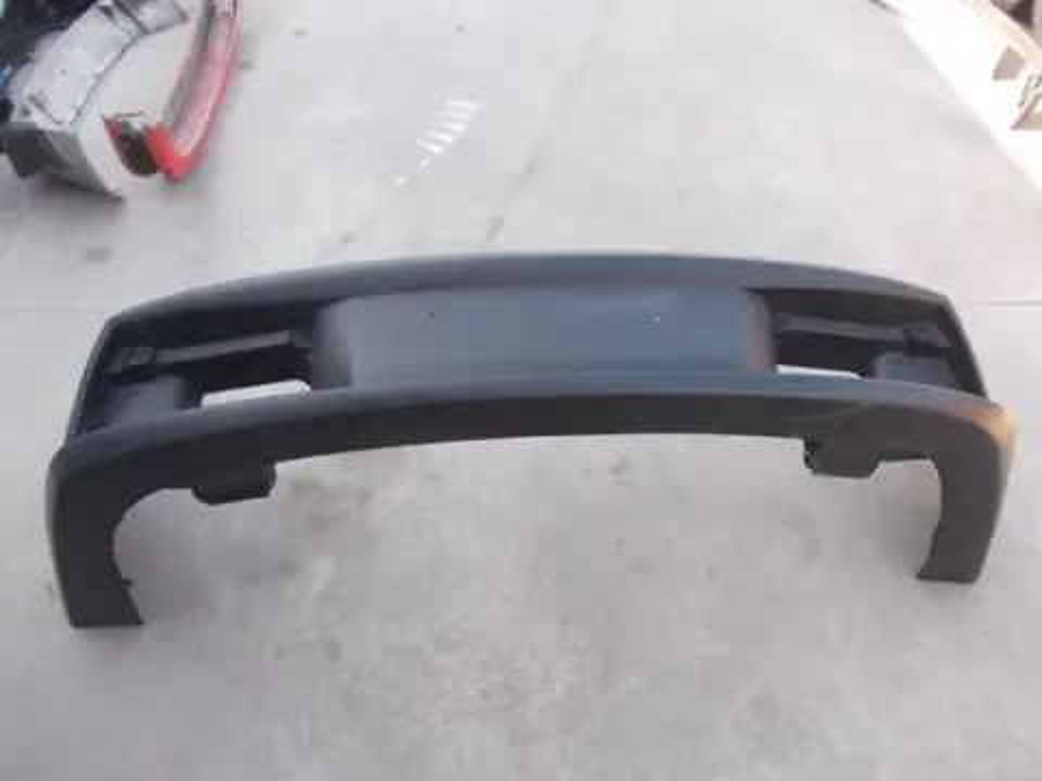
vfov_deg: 49.7
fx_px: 843
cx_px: 521
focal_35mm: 28
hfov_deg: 63.4
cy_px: 390
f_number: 2.7
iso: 250
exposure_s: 1/250
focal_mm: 4
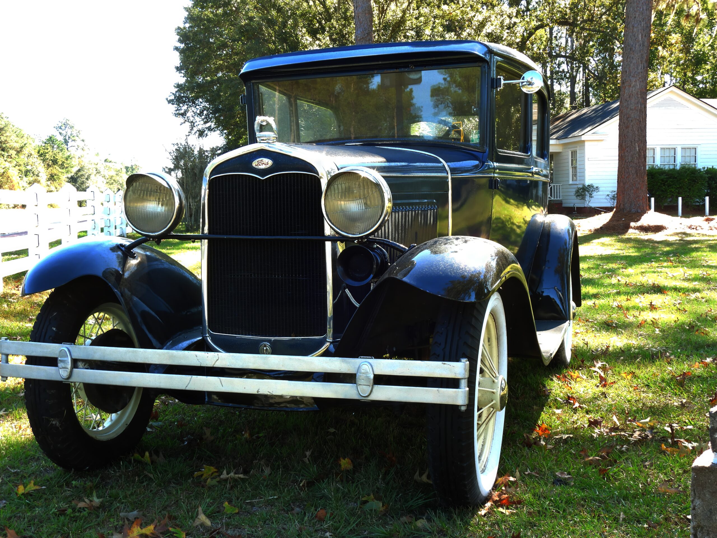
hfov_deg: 43.9
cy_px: 269
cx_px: 358
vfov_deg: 33.6
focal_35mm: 43
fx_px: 891
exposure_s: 1/30
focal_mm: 7.7
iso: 140
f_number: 5.6
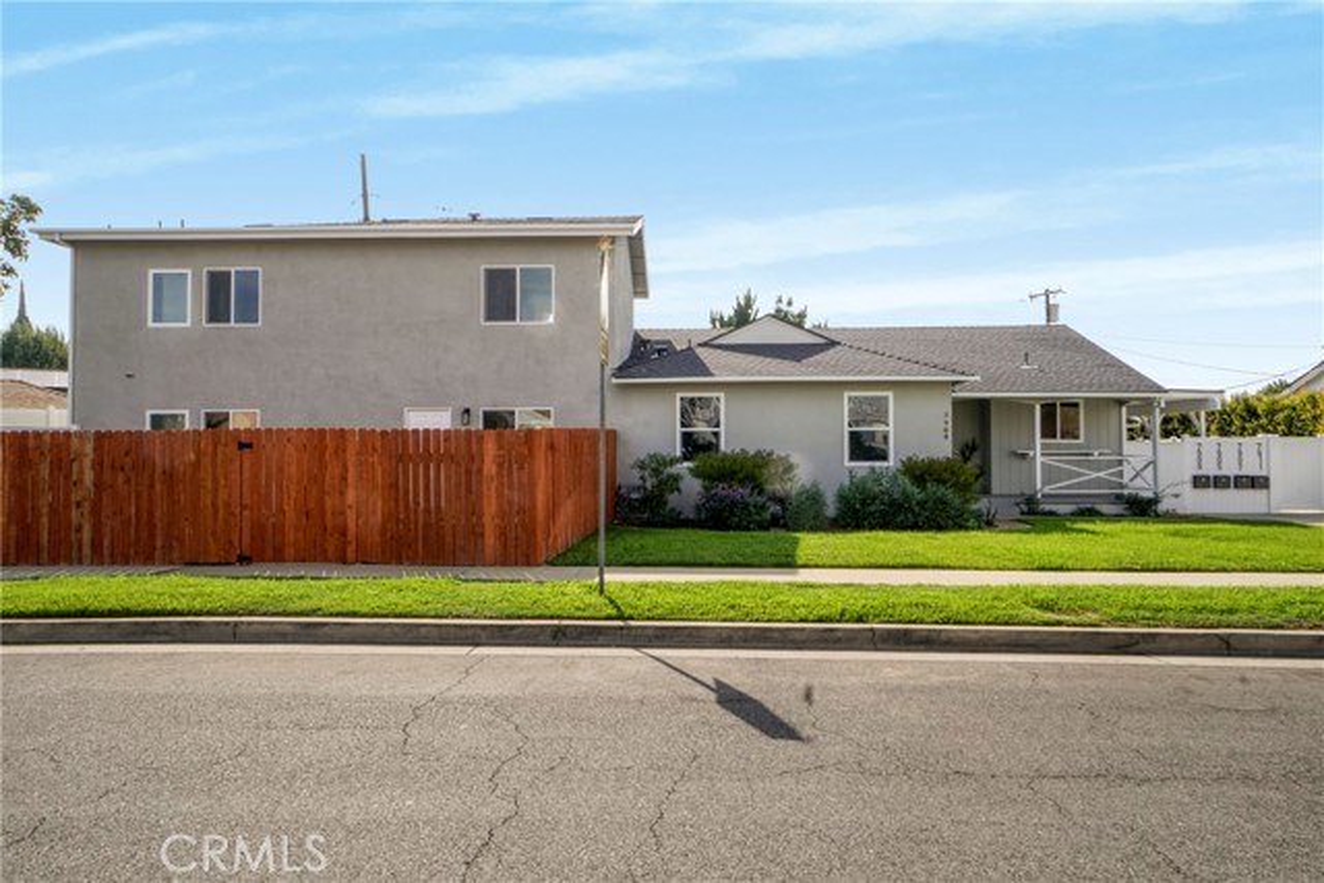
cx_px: 662
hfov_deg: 77.3
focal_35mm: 22
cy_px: 442
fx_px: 828
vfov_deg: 56.2
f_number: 22
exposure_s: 1/30
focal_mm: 15
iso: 320
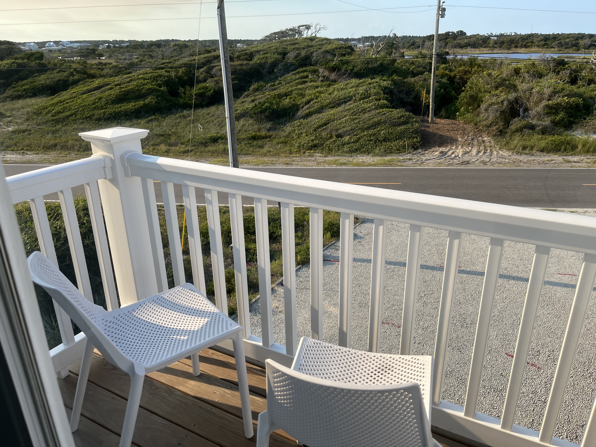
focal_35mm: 26
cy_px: 224
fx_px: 448
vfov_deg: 53.1
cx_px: 298
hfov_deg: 67.3
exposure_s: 1/1832
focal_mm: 5.1
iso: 50
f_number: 1.6
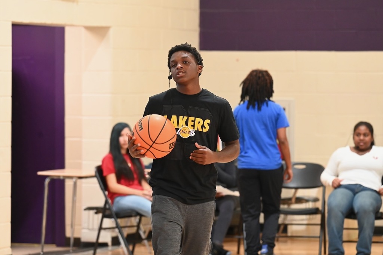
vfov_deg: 6.9
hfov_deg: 10.3
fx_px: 2127
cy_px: 128
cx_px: 192
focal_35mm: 200
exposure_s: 1/200
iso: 5000
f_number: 5
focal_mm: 200
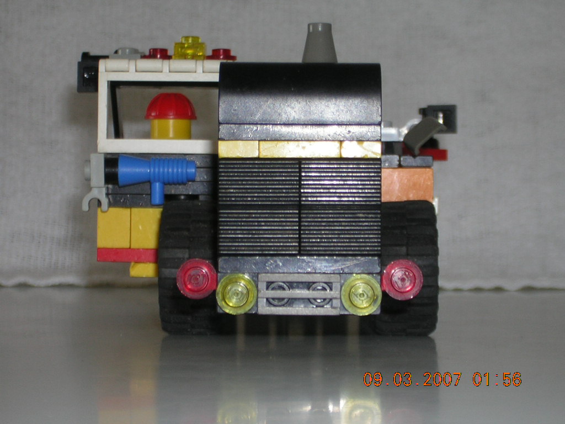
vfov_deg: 13.7
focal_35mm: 108
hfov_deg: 18.2
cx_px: 282
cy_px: 212
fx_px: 1763
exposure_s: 1/60.1
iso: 50
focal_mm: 14.1
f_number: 4.7
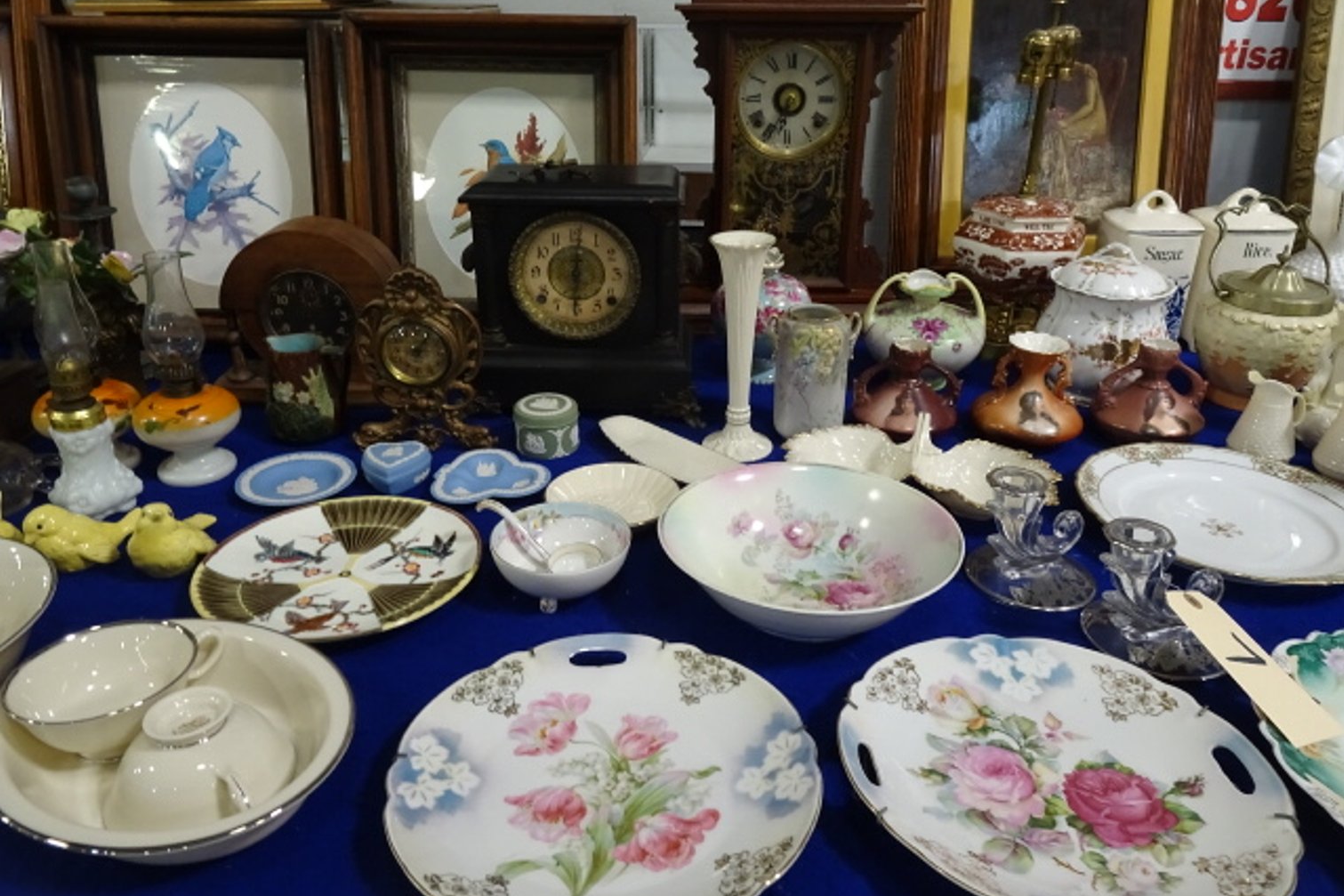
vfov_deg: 51.2
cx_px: 672
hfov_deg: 71.5
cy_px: 398
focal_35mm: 25
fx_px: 933
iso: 320
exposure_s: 1/30
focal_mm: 4.1
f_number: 3.5
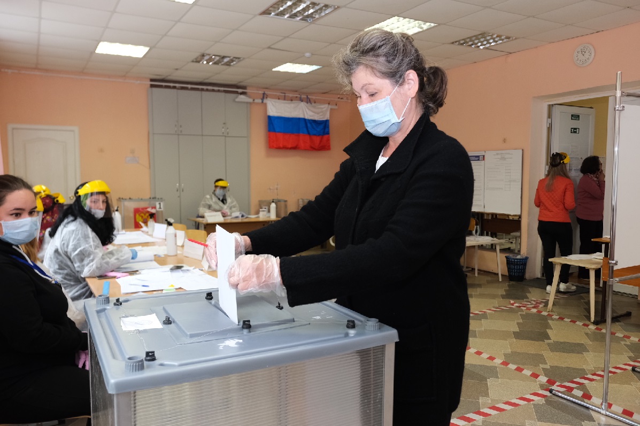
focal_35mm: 27
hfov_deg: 67.4
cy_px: 213
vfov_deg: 47.9
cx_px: 320
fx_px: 480
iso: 1600
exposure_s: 1/125
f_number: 4
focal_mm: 18.2
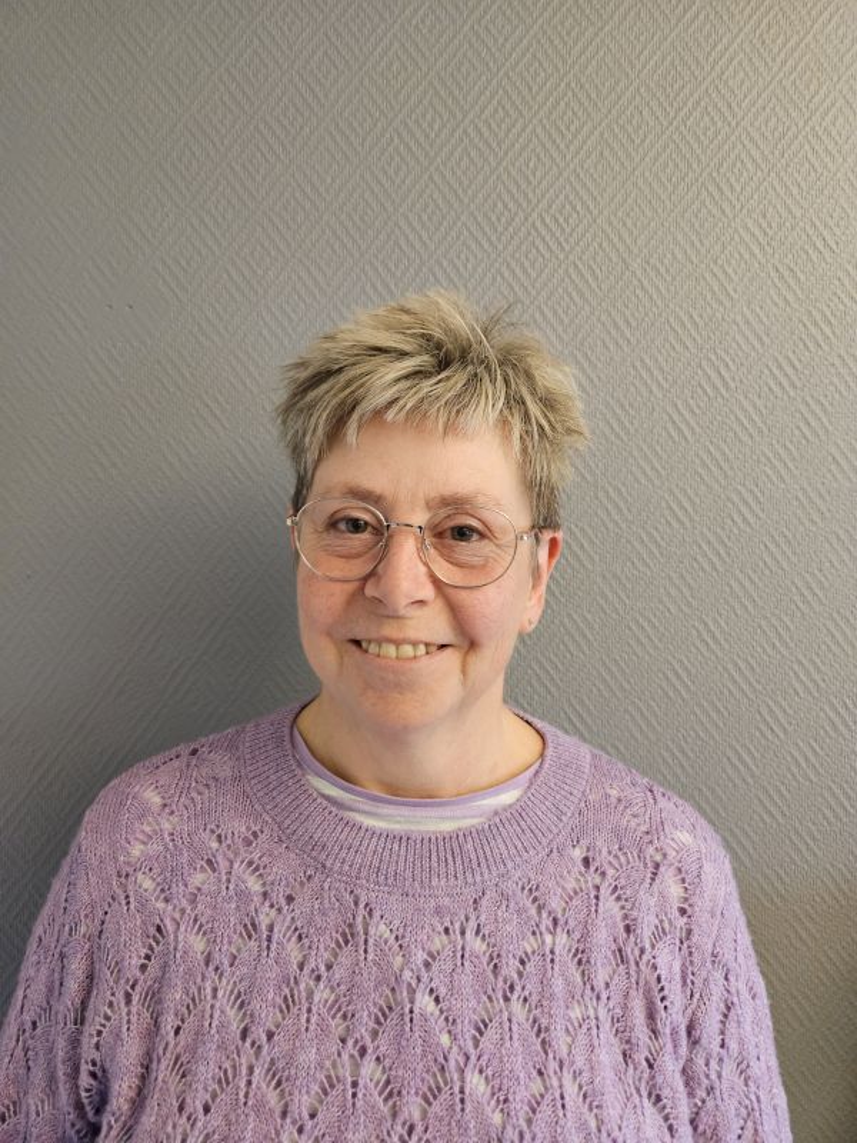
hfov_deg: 58.9
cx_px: 428
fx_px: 759
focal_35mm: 23
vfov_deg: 73.9
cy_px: 572
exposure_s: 1/100
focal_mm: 5.4
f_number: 1.8
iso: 800
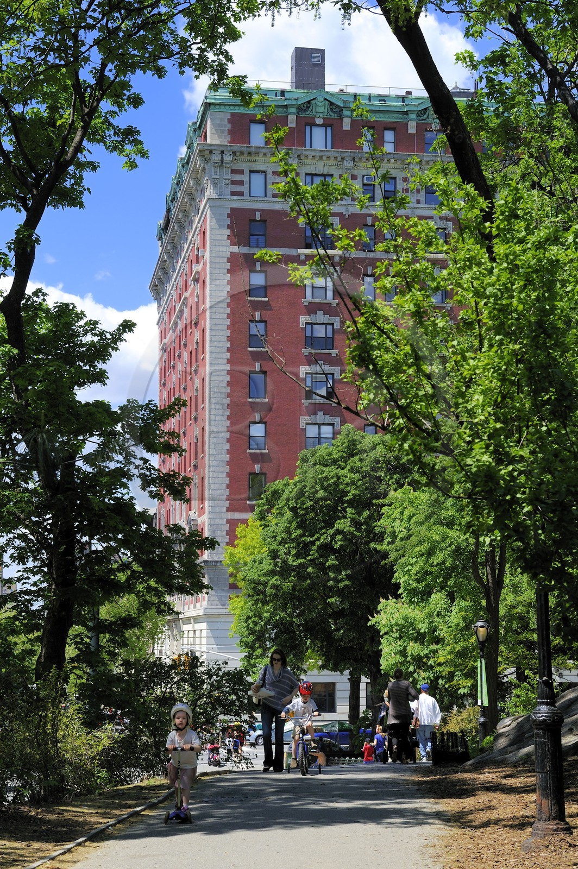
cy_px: 434
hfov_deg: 21.9
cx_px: 289
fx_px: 1496
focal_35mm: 62
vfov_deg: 32.4
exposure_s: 1/250
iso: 200
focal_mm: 62
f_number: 9
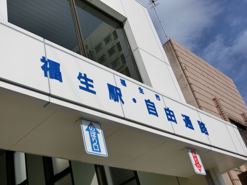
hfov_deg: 42.1
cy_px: 92
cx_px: 124
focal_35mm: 45
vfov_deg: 32.2
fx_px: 321
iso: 80
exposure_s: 1/500
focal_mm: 8
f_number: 8.8
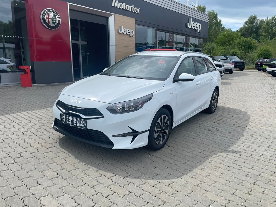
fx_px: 207
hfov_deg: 67.3
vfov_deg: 53.1
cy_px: 104
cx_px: 138
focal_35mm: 26
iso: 32
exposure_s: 1/4292
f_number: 1.6
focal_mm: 4.2
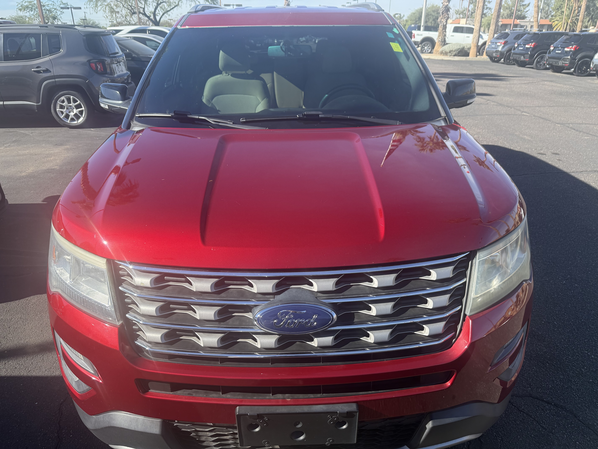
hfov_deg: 71.6
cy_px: 224
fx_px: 415
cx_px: 299
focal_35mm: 24
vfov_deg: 56.8
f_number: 1.78
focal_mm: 6.76
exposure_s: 1/1949
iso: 100
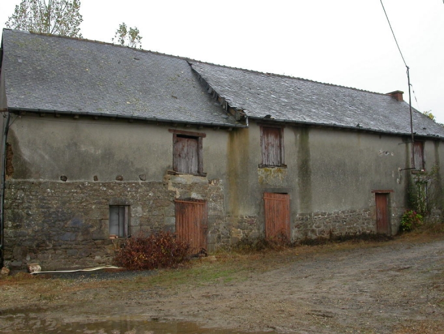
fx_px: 488
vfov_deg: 37.7
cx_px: 222
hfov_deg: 49.0
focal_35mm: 38
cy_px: 167
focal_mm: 7.85
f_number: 4.7
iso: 100
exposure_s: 1/133
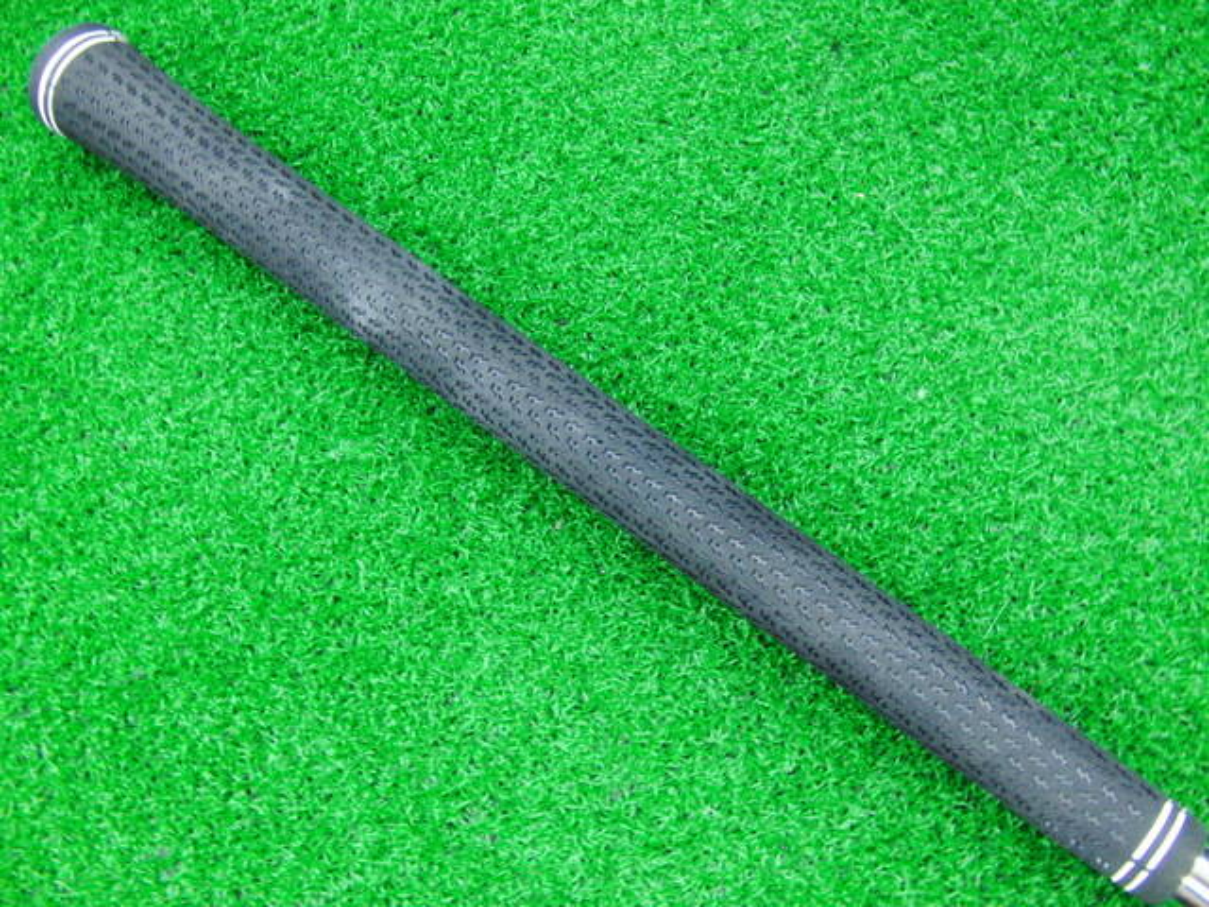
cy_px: 454
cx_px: 604
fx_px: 1292
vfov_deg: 38.7
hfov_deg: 50.1
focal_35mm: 37
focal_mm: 6.42
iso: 400
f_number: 3.6
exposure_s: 1/15
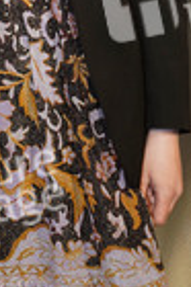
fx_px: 1372
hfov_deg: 7.9
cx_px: 18
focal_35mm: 172
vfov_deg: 11.6
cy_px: -109
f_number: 6.3
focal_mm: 60
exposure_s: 1/80
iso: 1600
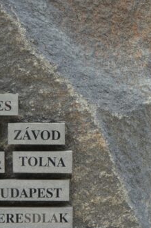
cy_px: 177
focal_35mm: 84
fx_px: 529
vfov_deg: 23.9
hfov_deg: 16.2
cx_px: 102
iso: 100
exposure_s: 1/50
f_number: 3.5
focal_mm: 18
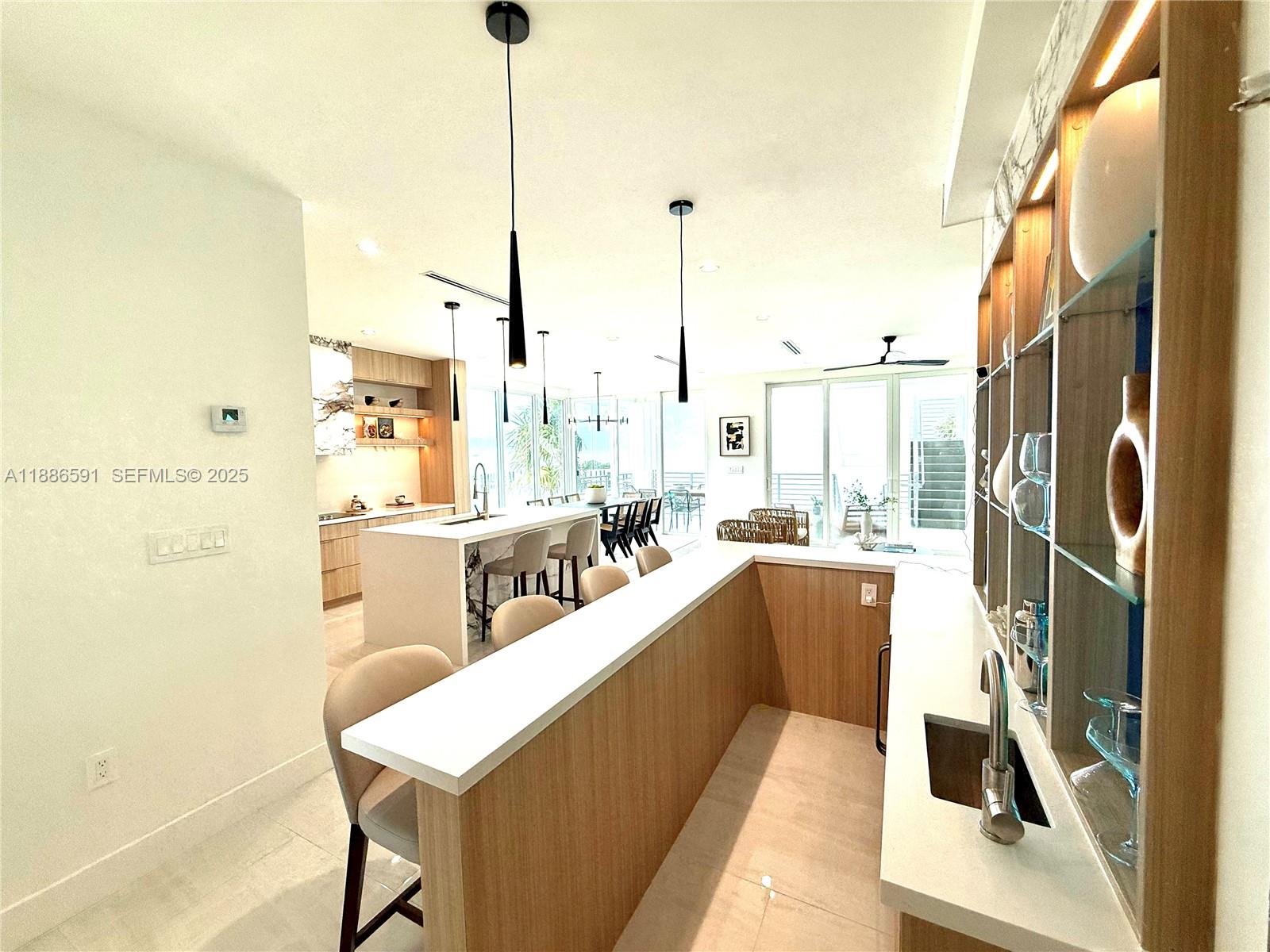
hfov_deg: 102.1
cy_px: 476
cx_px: 635
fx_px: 514
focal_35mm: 14
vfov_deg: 85.7
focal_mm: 2.22
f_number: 2.2
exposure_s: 1/326
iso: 64
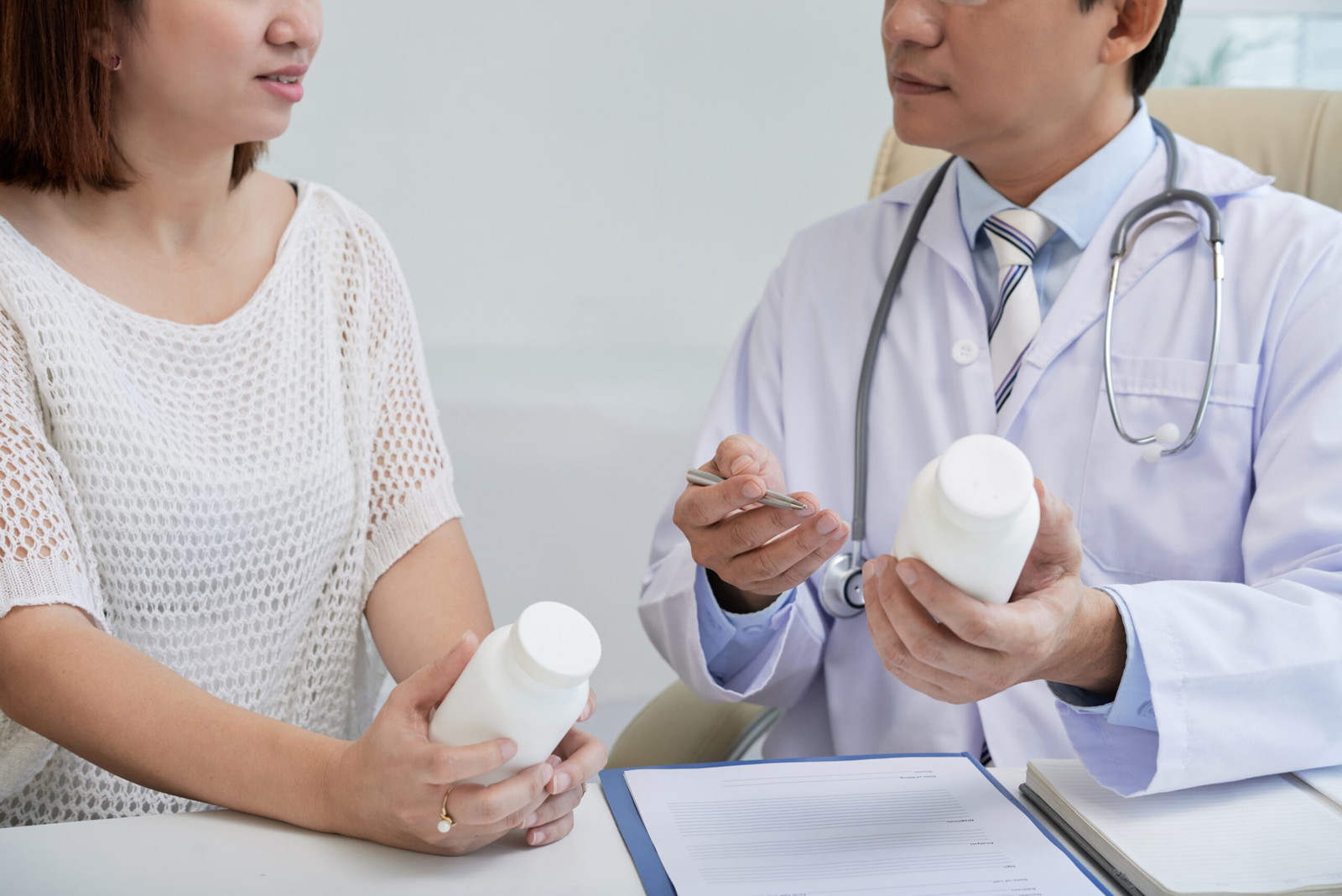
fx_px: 2237
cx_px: 671
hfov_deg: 33.4
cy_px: 448
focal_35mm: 60
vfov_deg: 22.6
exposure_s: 1/250
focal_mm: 60
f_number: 5.6
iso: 800
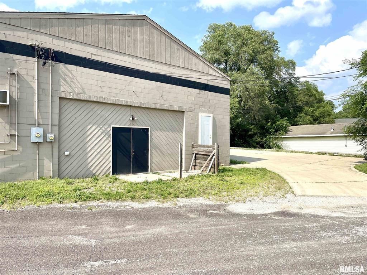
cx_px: 184
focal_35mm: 26
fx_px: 276
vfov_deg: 53.1
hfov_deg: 67.3
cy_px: 138
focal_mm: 4.2
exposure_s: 1/3205
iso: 32
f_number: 1.6
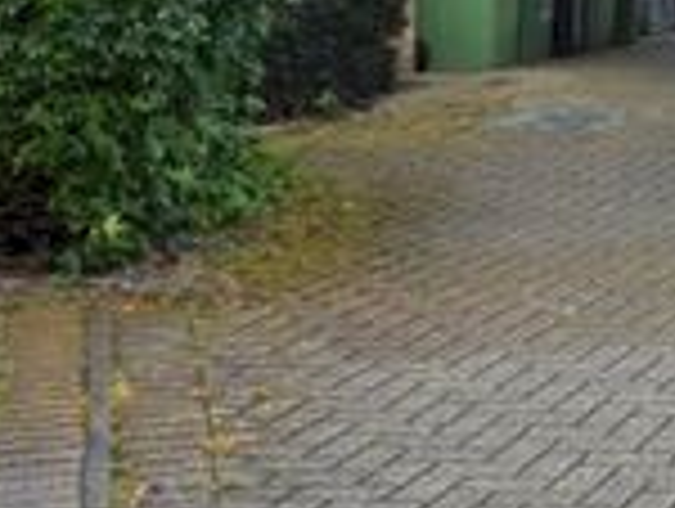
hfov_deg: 14.4
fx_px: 2231
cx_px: 1336
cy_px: -294
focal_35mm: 114
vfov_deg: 12.3
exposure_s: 1/100
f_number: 5
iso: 100
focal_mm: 17
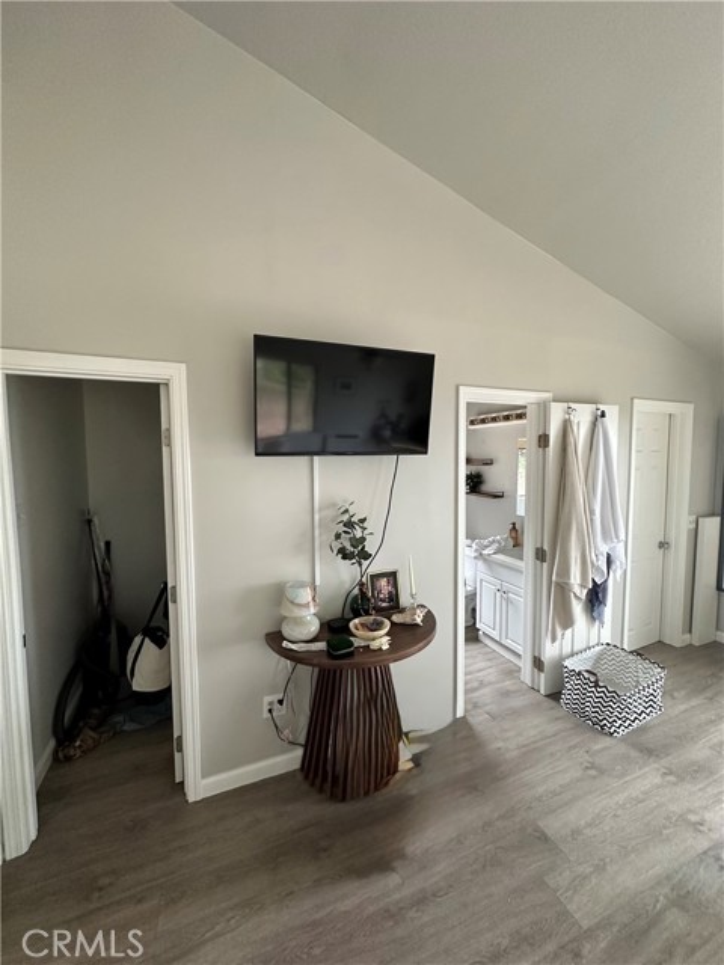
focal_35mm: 14
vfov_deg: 102.1
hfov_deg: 85.7
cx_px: 362
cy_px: 482
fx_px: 390
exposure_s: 1/99
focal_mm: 2.22
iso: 320
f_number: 2.2
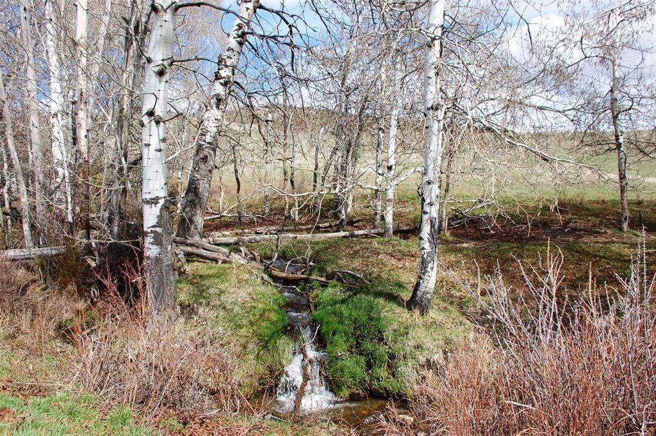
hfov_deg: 67.4
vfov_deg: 47.8
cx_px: 328
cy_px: 218
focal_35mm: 27
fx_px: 491
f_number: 8
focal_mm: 18
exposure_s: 1/250
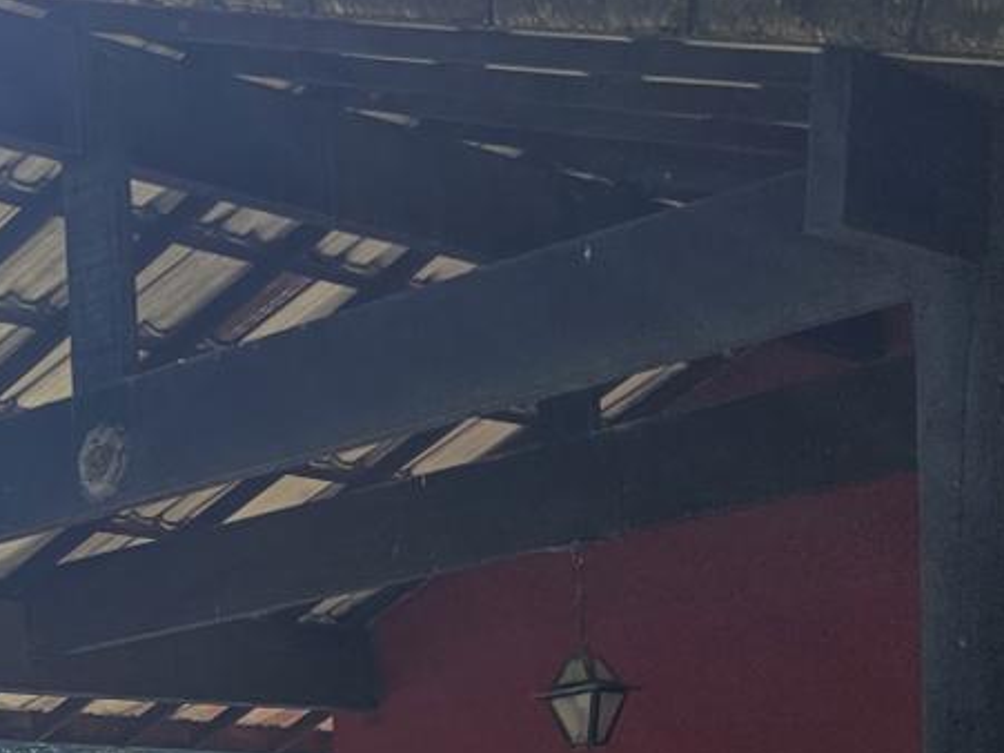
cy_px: 1123
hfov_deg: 16.7
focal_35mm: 98
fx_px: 2842
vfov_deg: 14.1
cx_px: -801
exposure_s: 1/1205
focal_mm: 6.3
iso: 10
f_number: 1.7
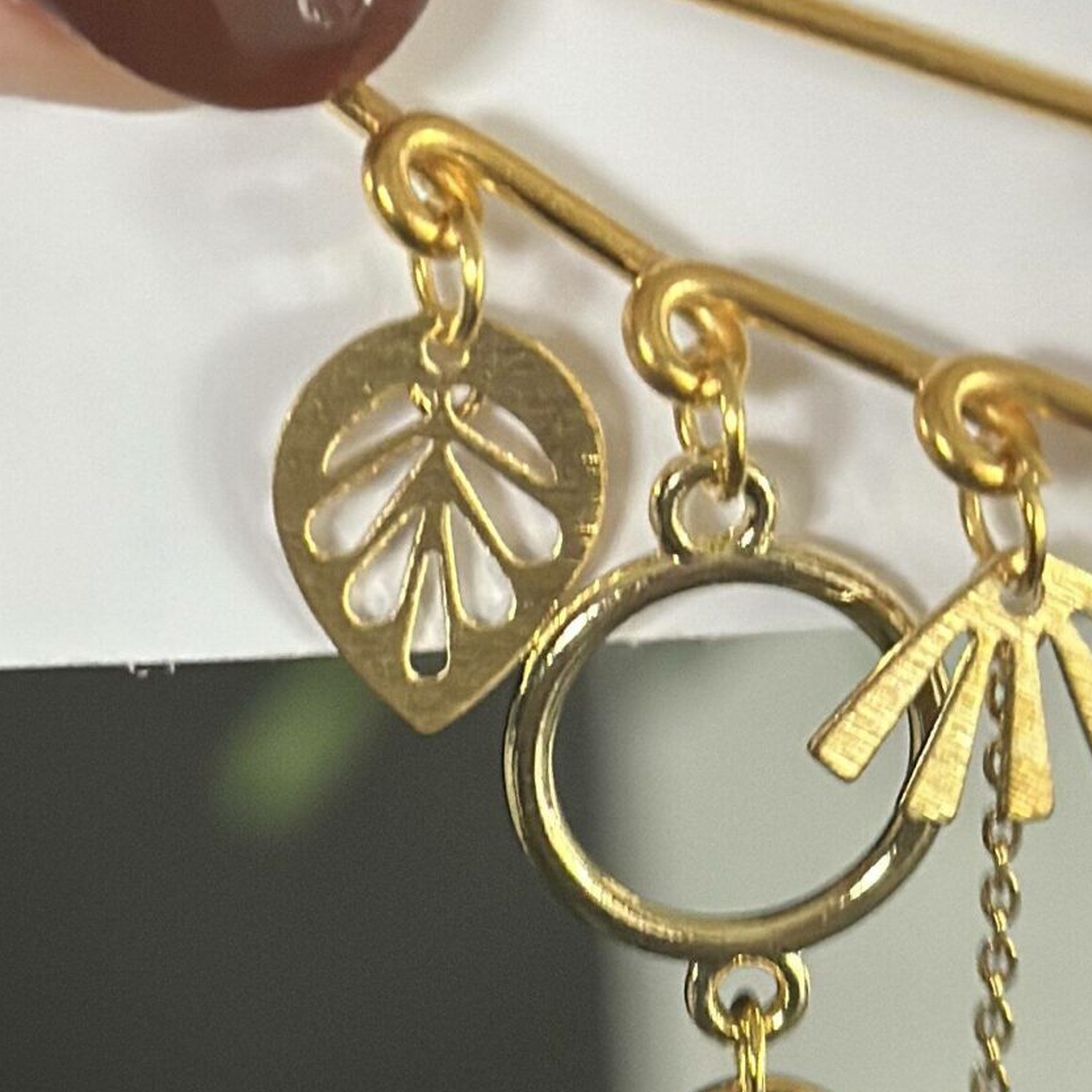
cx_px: 519
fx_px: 5246
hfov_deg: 11.9
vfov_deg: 11.9
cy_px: 754
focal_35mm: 147
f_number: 1.78
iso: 500
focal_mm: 6.86
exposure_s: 1/40
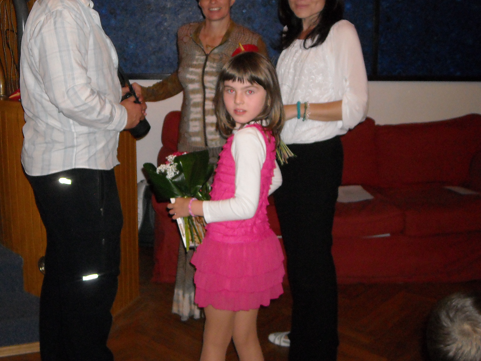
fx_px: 625
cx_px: 178
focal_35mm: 45
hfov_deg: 41.7
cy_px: 132
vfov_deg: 32.0
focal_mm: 5.7
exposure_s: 1/60
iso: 400
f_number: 2.8
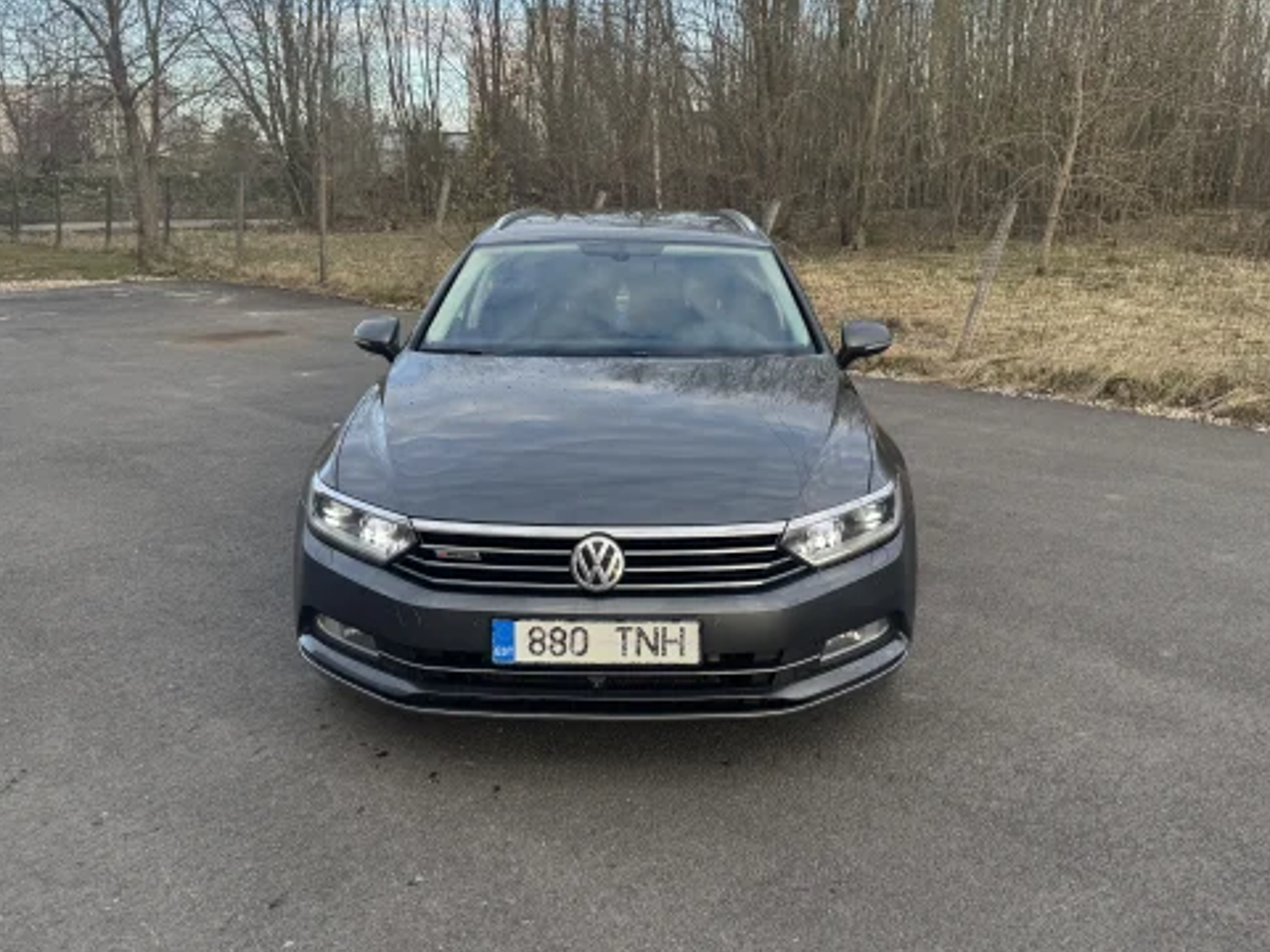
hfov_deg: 56.8
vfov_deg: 43.7
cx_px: 651
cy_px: 341
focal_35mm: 32
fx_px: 1174
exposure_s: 1/522
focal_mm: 6.76
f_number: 1.78
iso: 80
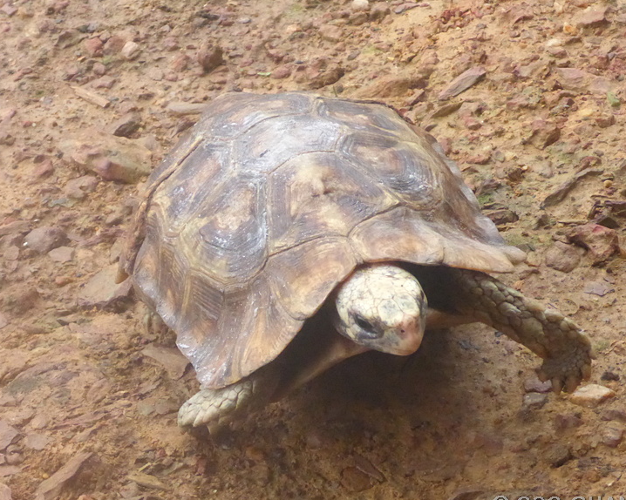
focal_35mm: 93
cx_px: 318
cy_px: 247
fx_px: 1723
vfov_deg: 16.5
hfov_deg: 20.6
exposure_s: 1/320
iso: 1600
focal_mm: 13.4
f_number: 5.5
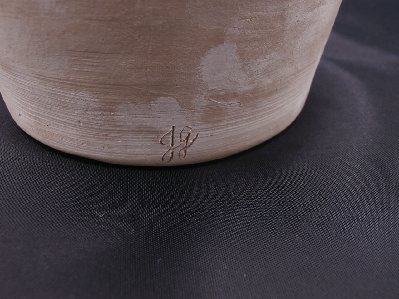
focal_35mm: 38
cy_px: 150
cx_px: 200
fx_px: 438
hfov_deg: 49.0
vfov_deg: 37.7
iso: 100
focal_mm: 6.67
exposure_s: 1/50
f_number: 3.9
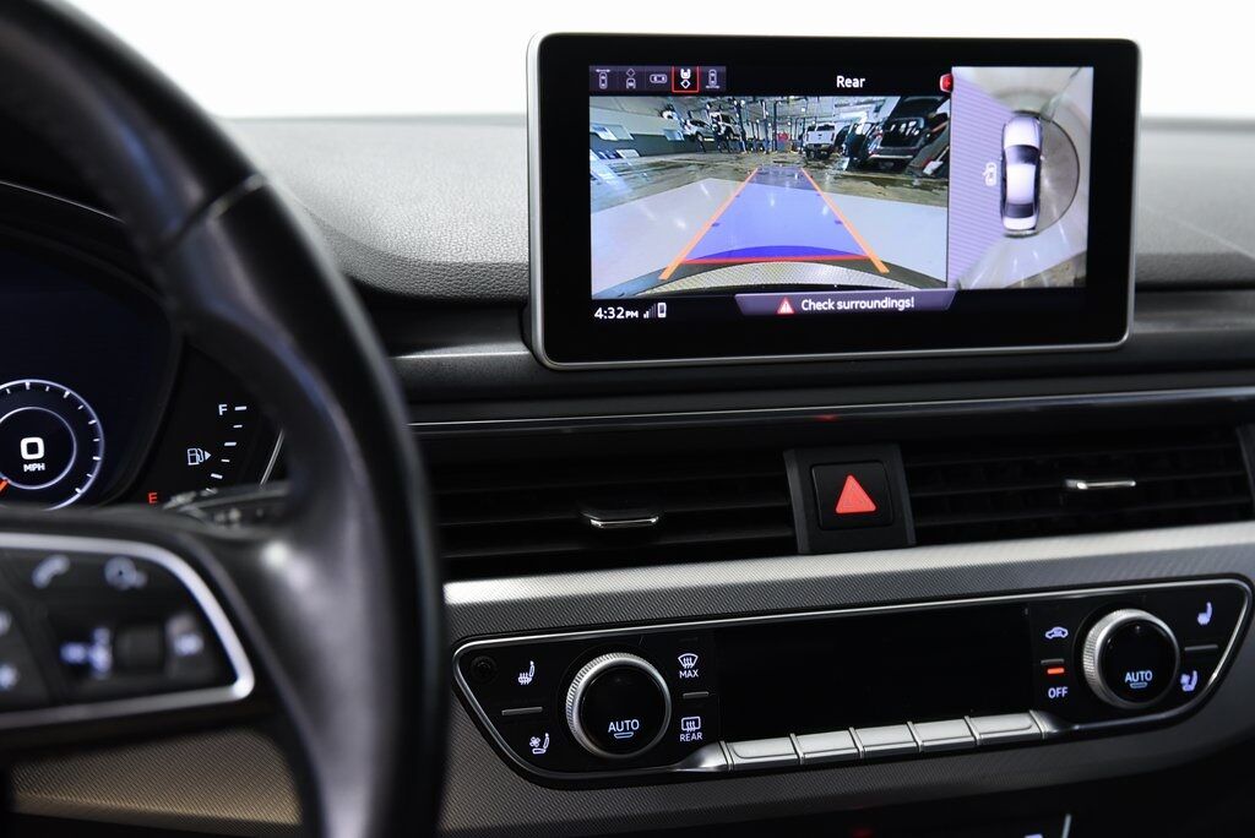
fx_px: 1814
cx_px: 628
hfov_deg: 38.2
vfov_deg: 26.0
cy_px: 419
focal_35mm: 52
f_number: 4.5
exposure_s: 1/20
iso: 1600
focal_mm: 52
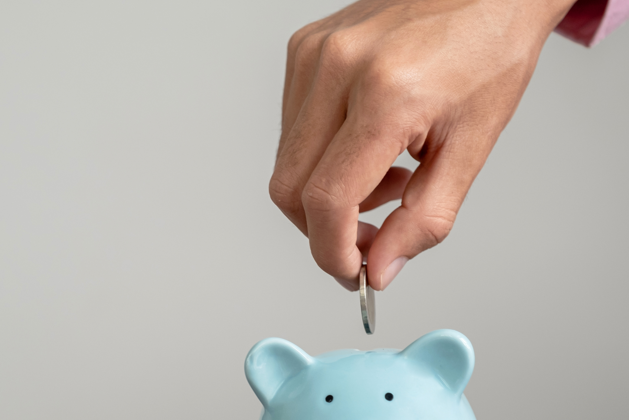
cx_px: 243
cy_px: 354
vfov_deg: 12.3
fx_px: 1939
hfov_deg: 18.4
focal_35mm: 111
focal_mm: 41.4
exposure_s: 1/125
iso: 400
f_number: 2.8
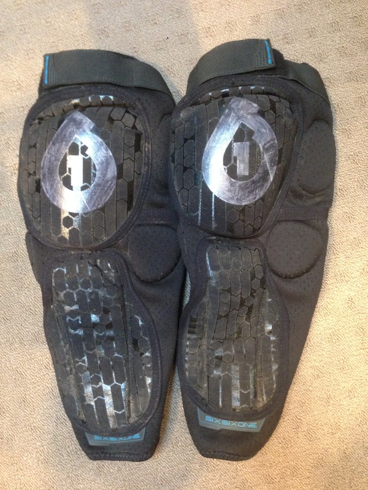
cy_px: 245
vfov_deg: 55.4
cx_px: 184
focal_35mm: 33
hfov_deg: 42.9
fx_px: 468
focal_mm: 4.12
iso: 400
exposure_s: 1/15
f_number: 2.4
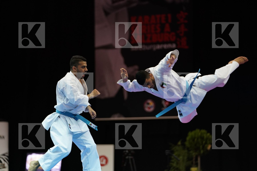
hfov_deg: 13.5
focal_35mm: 152
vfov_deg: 9.0
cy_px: 86
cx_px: 128
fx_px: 1085
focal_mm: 152
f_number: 2.8
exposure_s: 1/500
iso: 2000
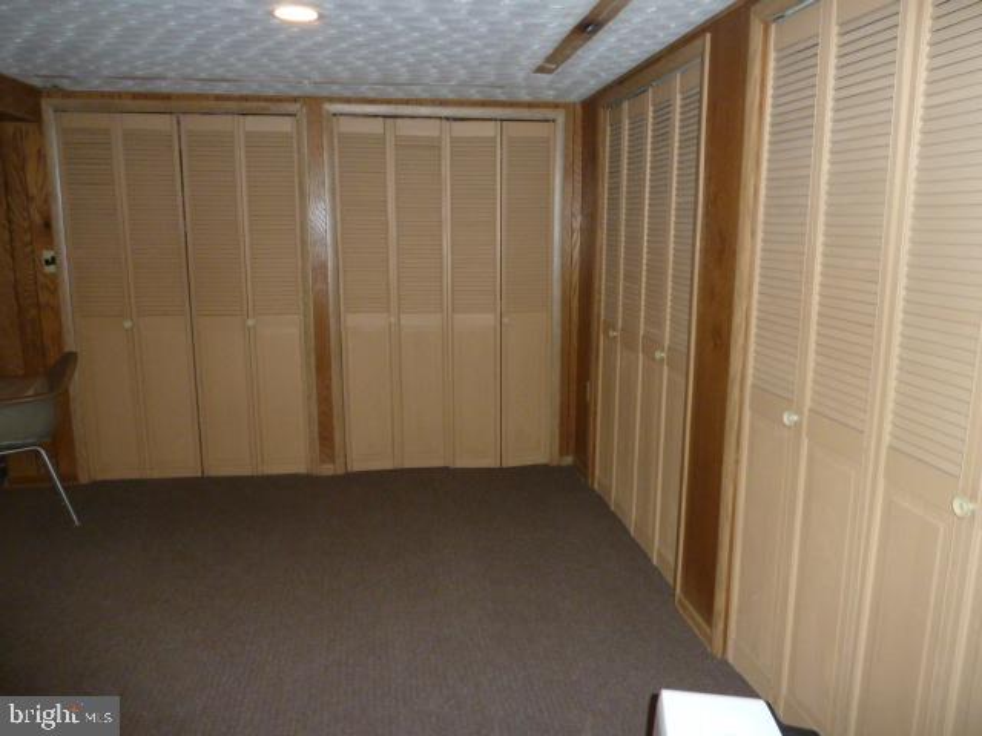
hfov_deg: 69.4
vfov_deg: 54.9
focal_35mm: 25
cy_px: 368
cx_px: 491
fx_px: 709
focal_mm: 4.1
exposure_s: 1/30
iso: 400
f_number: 3.3
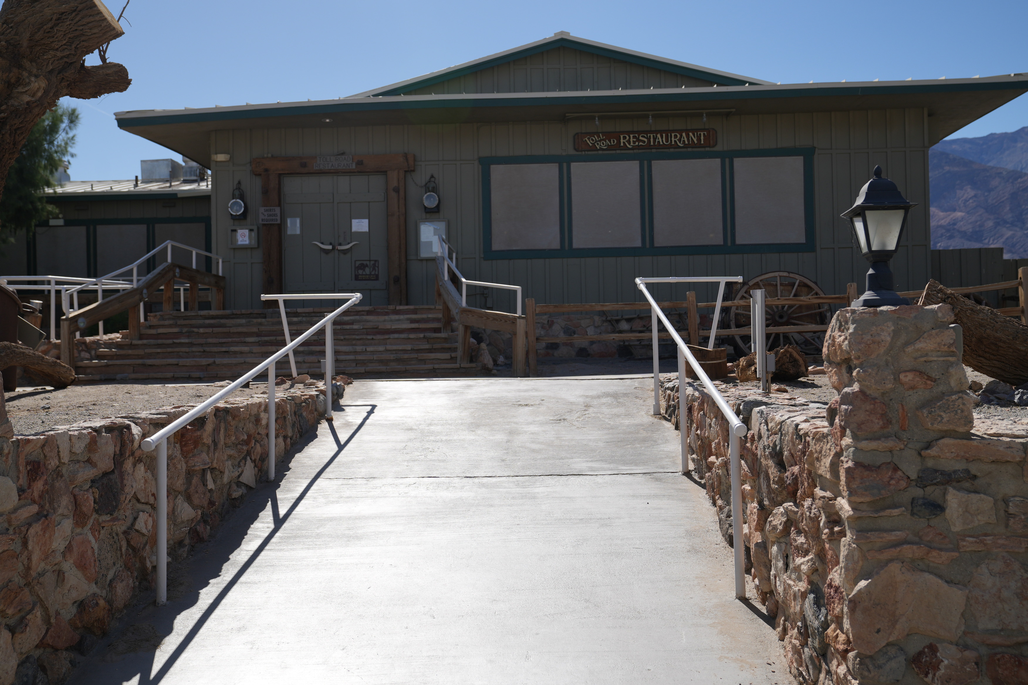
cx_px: 514
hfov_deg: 53.1
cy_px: 342
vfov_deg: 36.9
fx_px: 1028
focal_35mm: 36
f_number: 4.5
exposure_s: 1/640
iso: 100
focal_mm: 36
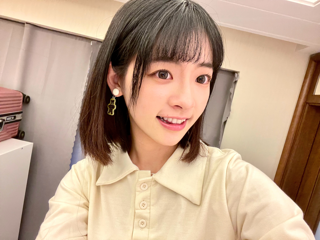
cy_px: 120
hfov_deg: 73.9
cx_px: 160
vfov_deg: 58.9
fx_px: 213
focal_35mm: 23
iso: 400
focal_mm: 2.71
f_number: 2.2
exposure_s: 1/33
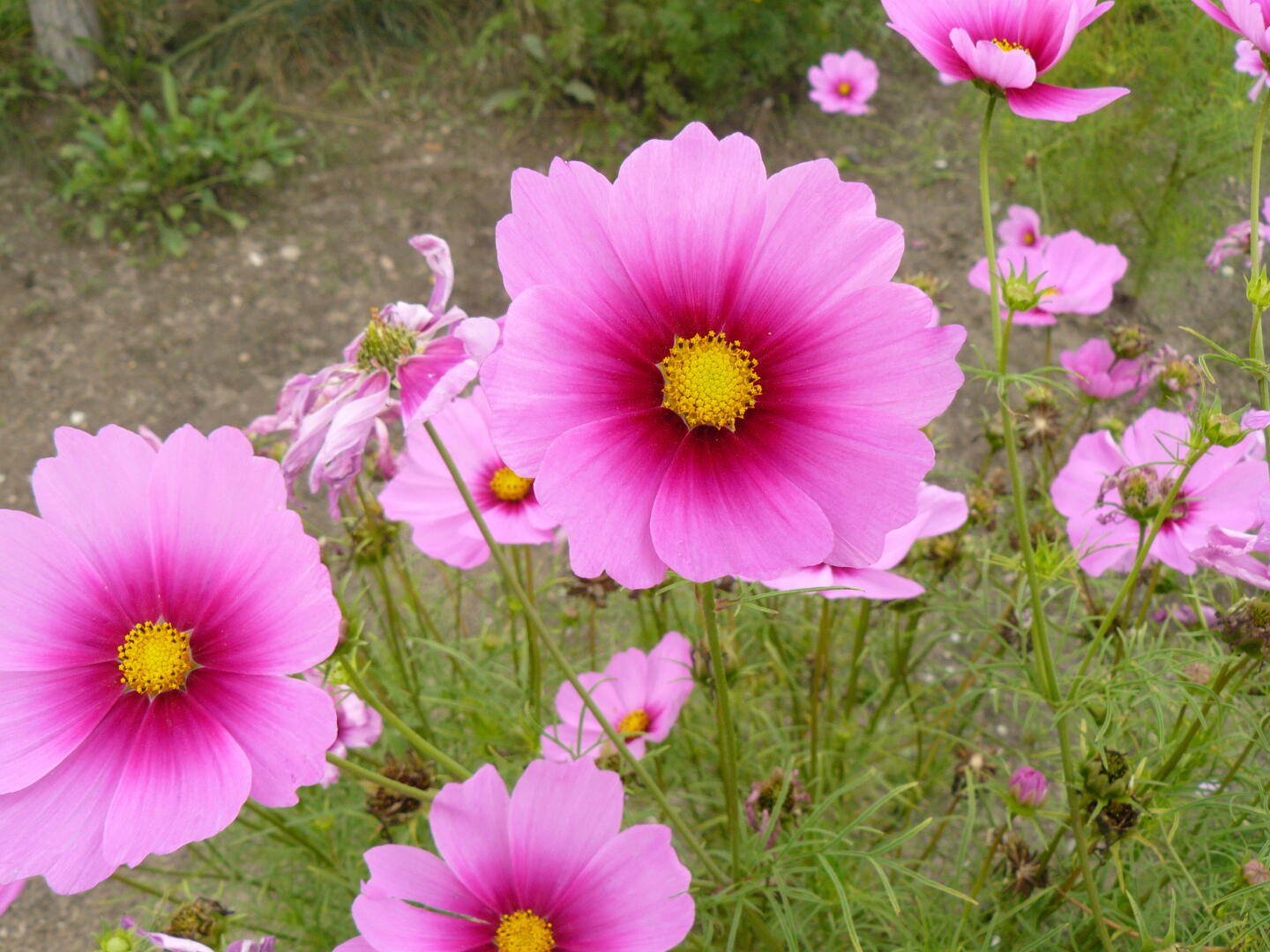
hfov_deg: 51.4
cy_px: 476
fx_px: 1321
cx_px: 635
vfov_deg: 39.7
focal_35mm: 36
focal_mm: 6
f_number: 4.5
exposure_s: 1/125
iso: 100
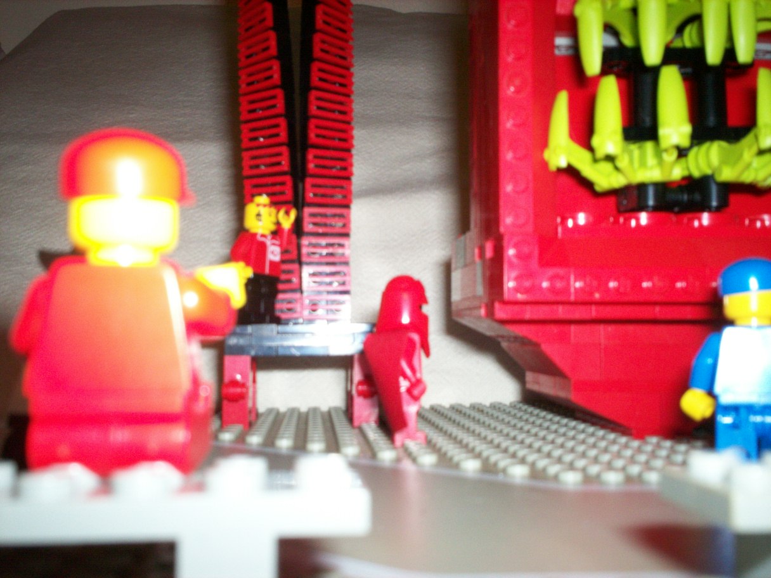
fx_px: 802
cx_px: 386
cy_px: 289
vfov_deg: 39.7
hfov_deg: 51.4
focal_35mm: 36
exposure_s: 1/60
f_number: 4.5
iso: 140
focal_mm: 6
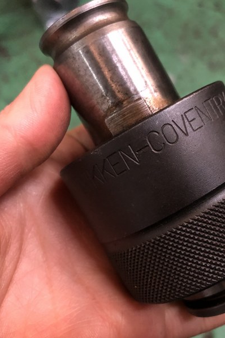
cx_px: 171
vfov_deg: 49.6
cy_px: 169
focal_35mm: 39
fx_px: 366
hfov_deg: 33.5
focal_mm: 3.99
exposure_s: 1/15
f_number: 1.8
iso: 100
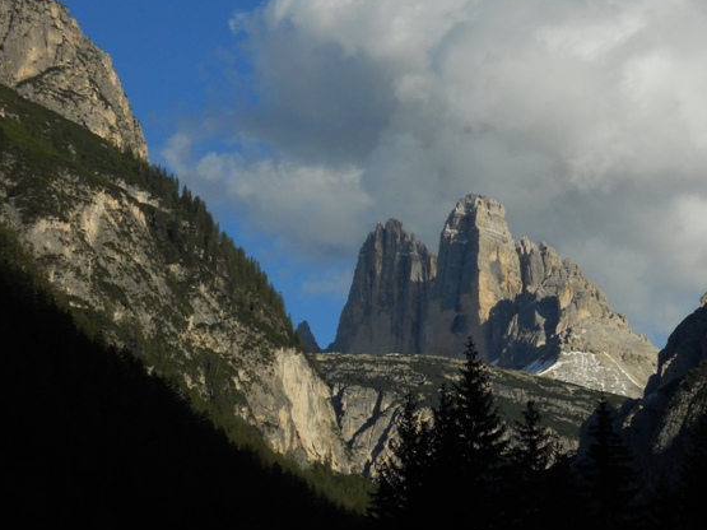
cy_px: 227
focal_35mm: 111
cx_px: 504
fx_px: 2267
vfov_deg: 13.3
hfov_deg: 17.7
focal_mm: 13.9
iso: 80
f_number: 5.9
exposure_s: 1/640
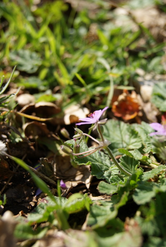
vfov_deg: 37.8
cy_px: 124
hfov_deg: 25.8
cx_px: 83
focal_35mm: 52
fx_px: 362
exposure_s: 1/500
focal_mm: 35
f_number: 5.6
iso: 100
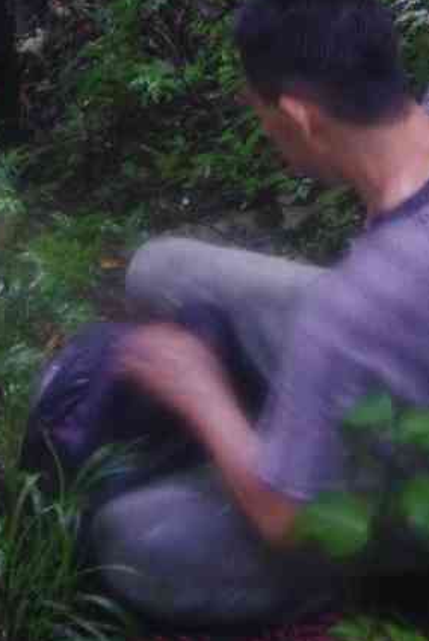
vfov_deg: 19.3
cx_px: 145
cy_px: -82
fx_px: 1802
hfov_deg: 13.6
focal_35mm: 101
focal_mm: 29.4
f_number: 4
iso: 3200
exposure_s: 1/5
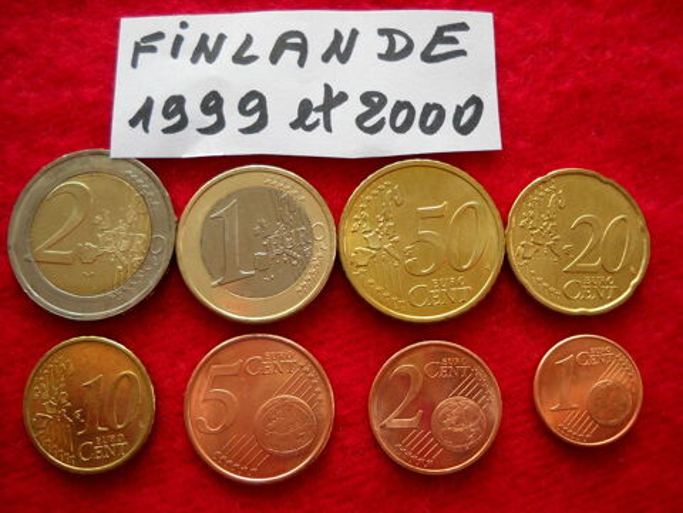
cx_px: 342
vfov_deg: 35.1
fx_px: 809
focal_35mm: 41
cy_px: 256
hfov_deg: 45.8
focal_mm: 6.72
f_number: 3.1
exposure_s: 1/60
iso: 109
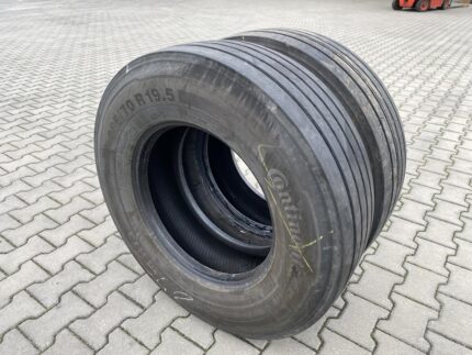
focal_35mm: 26
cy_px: 178
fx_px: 355
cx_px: 236
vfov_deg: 53.1
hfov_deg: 67.3
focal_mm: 4.25
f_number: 1.8
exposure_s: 1/127
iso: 32
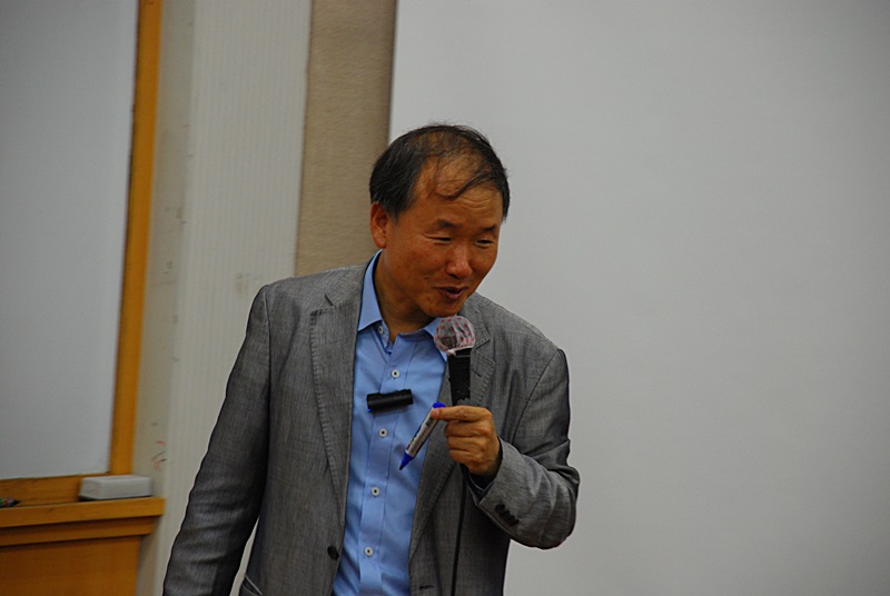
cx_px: 445
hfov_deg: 10.1
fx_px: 5014
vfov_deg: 6.8
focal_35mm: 202
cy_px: 298
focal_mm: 135
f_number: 5.6
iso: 400
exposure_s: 1/30
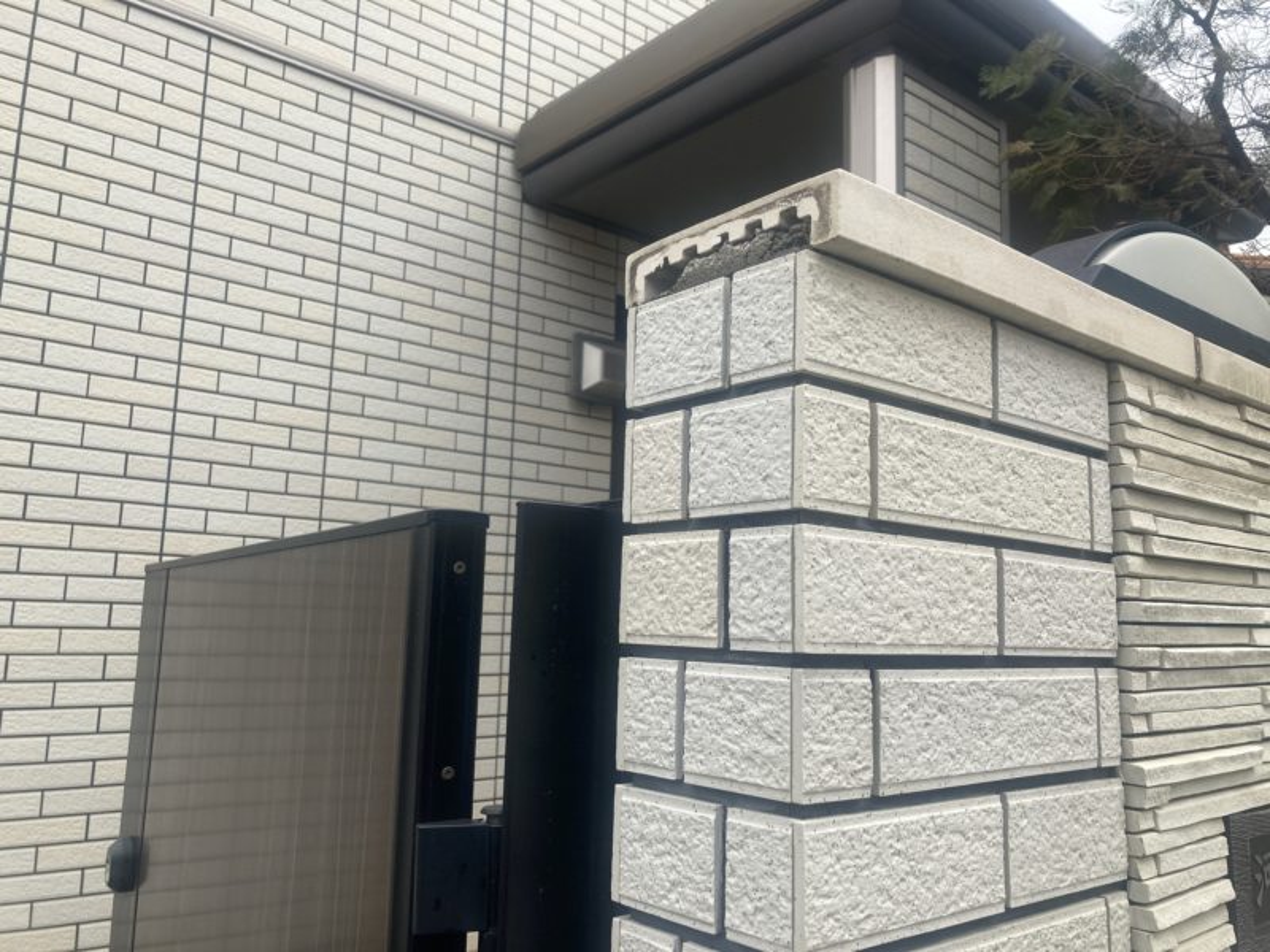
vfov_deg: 49.7
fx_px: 1027
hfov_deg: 63.4
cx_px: 635
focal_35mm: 28
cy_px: 476
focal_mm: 3.99
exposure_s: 1/558
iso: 20
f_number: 1.8
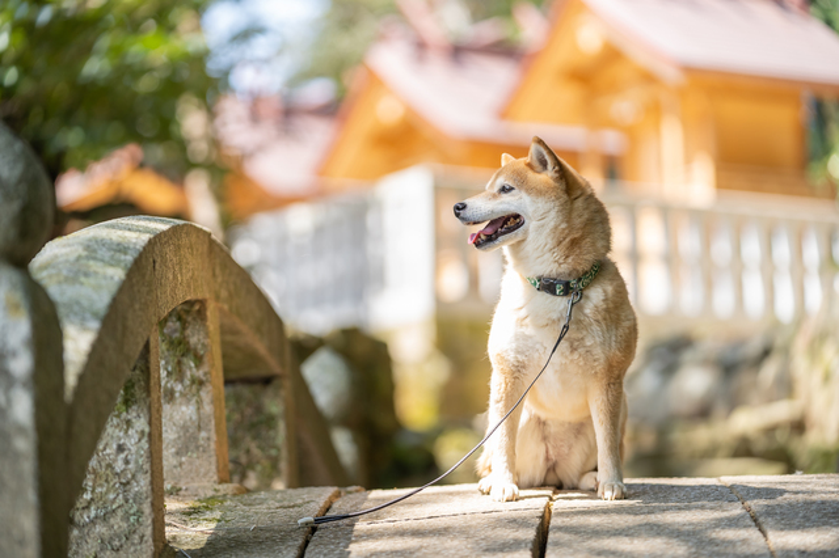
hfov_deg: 18.6
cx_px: 420
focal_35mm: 110
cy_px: 279
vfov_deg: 12.4
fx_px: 2562
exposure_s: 1/500
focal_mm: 110
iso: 250
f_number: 2.8
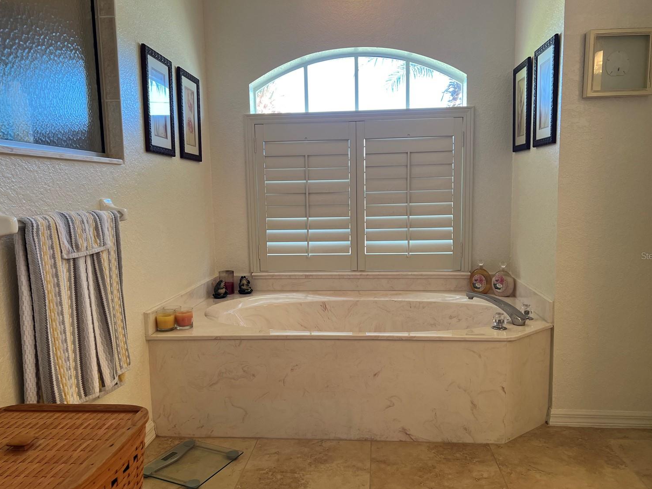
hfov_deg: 63.4
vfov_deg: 49.7
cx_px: 332
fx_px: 527
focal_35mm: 28
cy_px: 255
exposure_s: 1/120
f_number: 1.5
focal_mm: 5.7
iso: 100
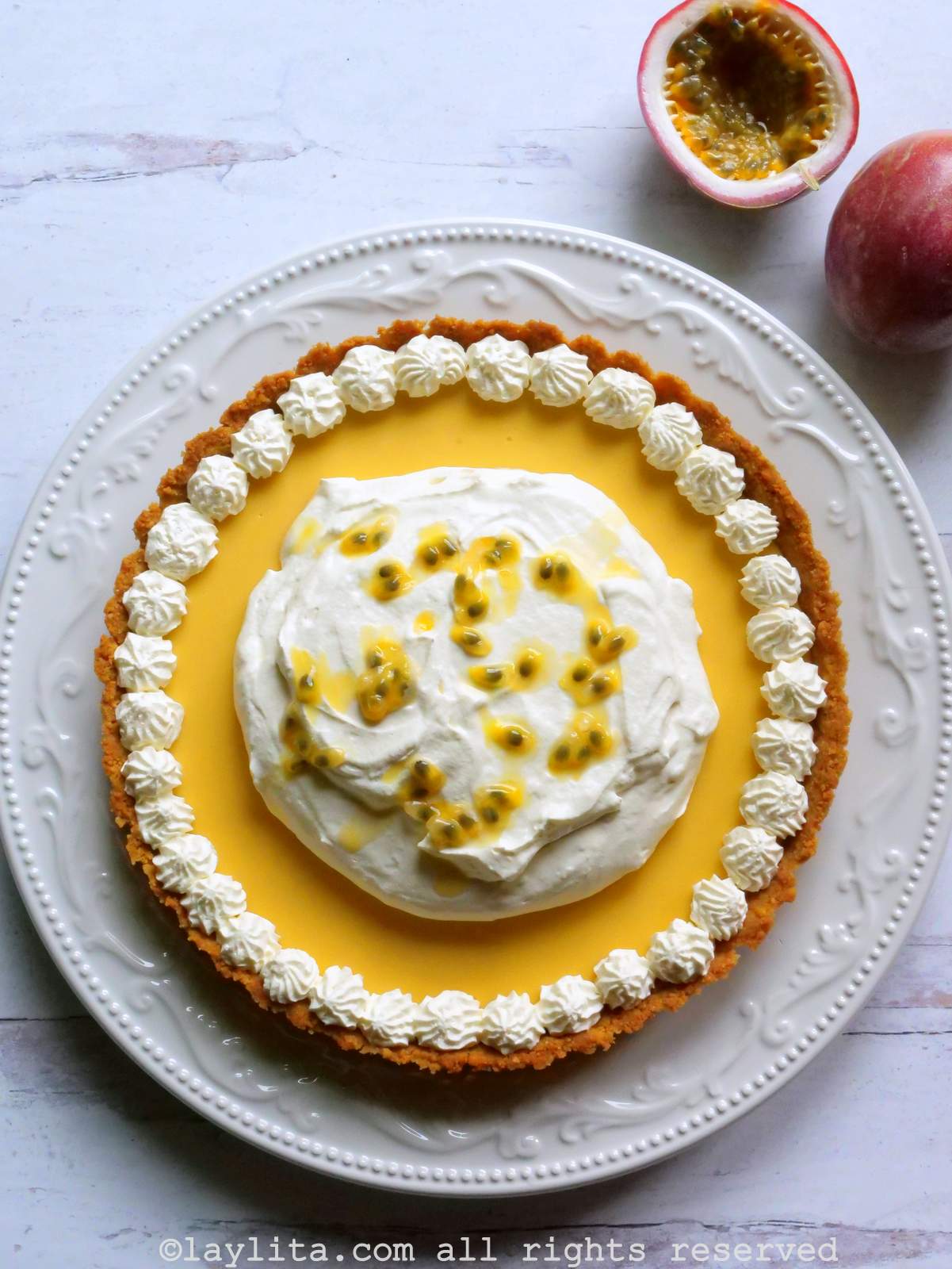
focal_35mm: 40
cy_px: 634
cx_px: 476
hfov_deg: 36.0
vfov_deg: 46.8
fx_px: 1466
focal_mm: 20
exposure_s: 1/60
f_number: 14
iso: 3200
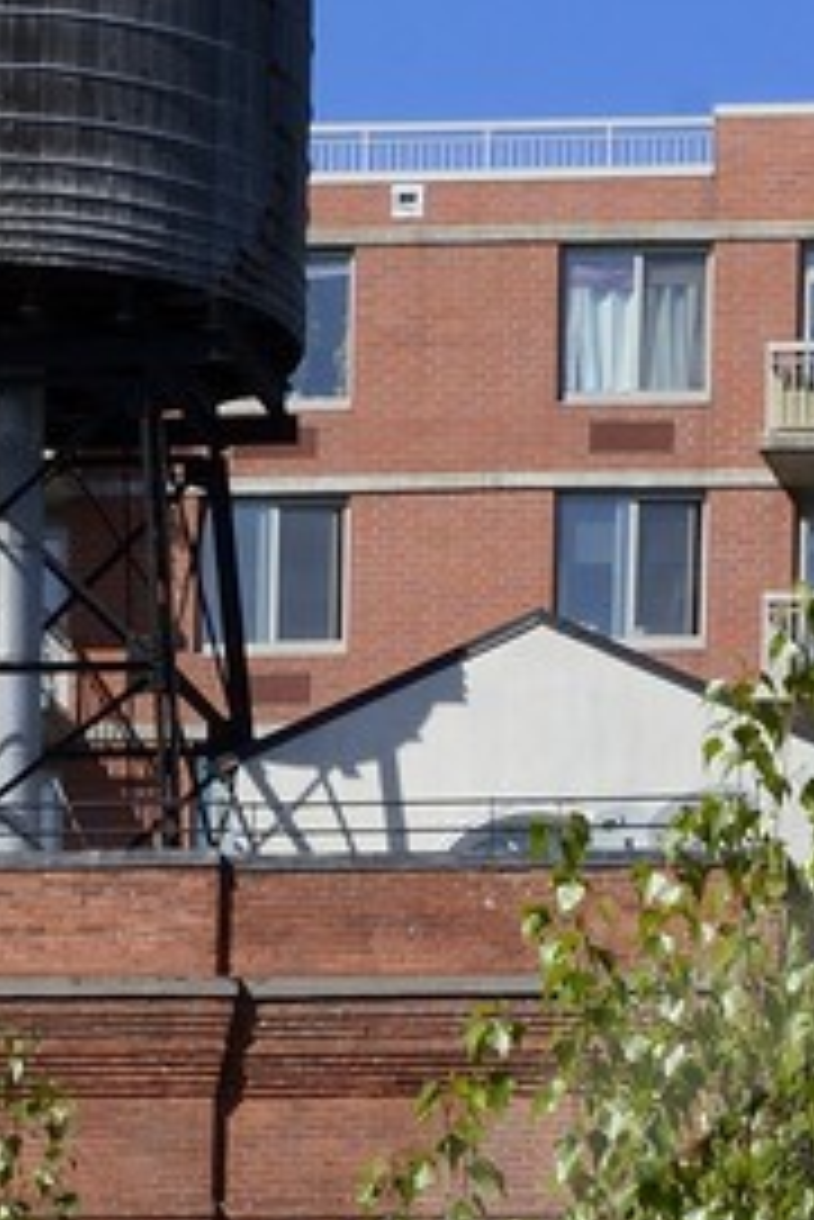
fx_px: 9585
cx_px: 1432
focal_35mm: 283
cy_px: 2147
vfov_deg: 7.1
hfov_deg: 4.8
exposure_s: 1/400
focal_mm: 48
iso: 200
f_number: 10
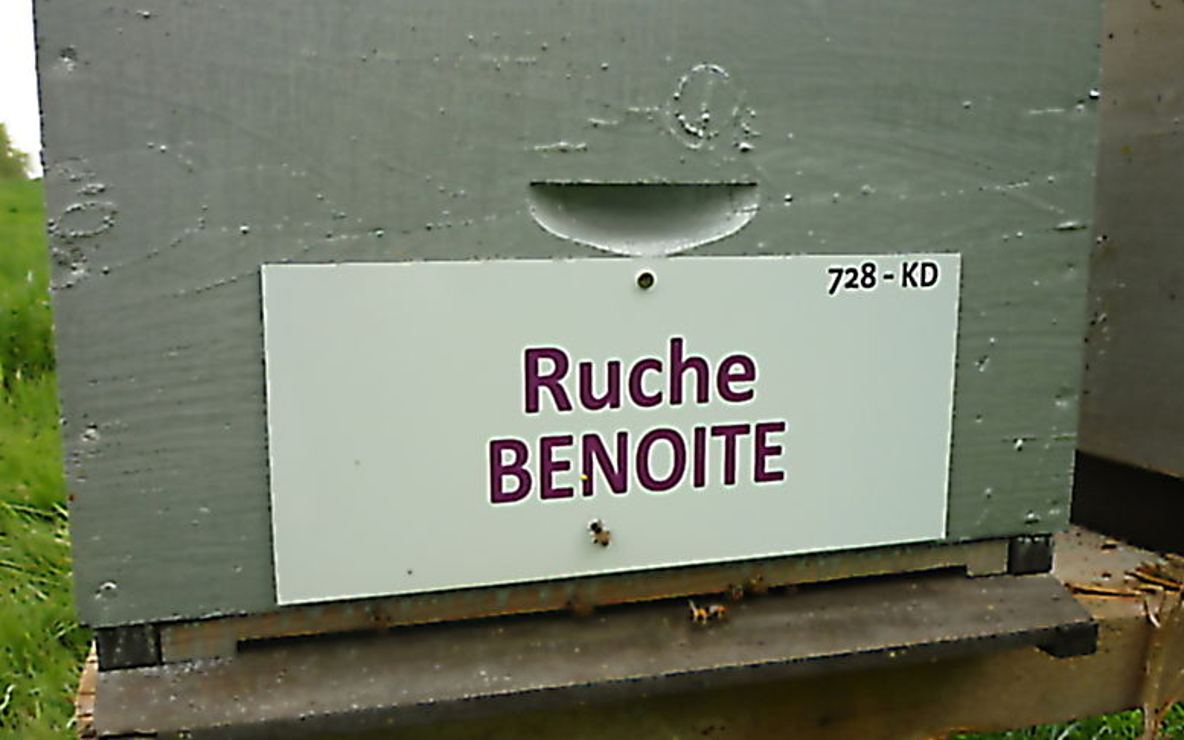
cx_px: 597
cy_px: 403
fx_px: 1162
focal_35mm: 36
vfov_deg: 35.3
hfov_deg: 54.0
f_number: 2.8
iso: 80
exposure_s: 1/250
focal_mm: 5.5
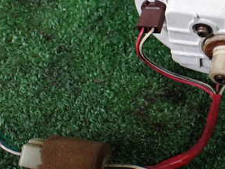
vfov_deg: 22.8
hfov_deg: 29.4
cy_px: 24
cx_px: 204
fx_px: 409
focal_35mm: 63
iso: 800
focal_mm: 5.4
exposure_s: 1/80
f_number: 2.3
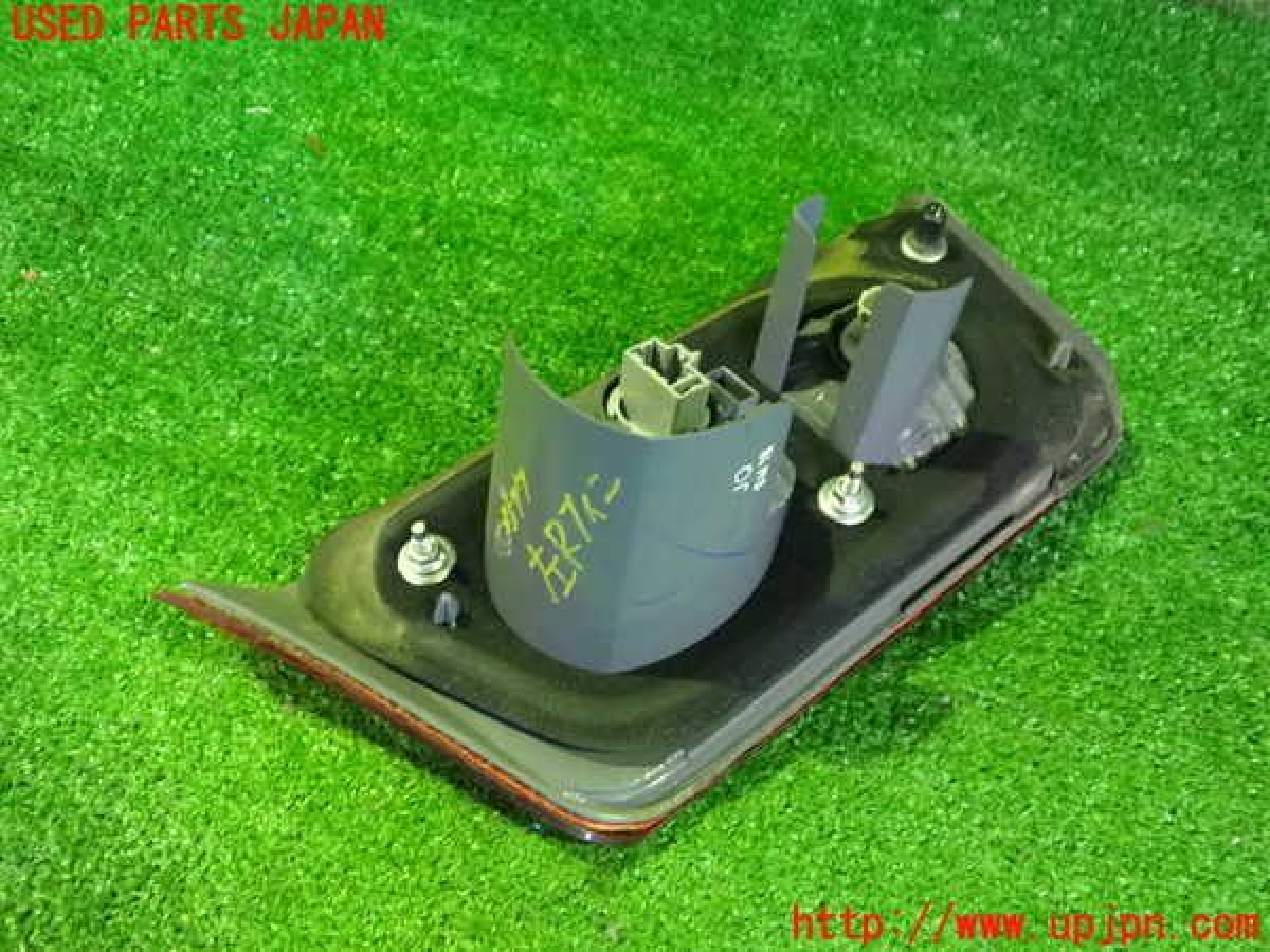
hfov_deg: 60.0
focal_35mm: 30
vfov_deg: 46.8
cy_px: 476
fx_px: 1101
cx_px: 635
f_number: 2.3
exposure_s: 1/50
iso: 1600
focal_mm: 5.4
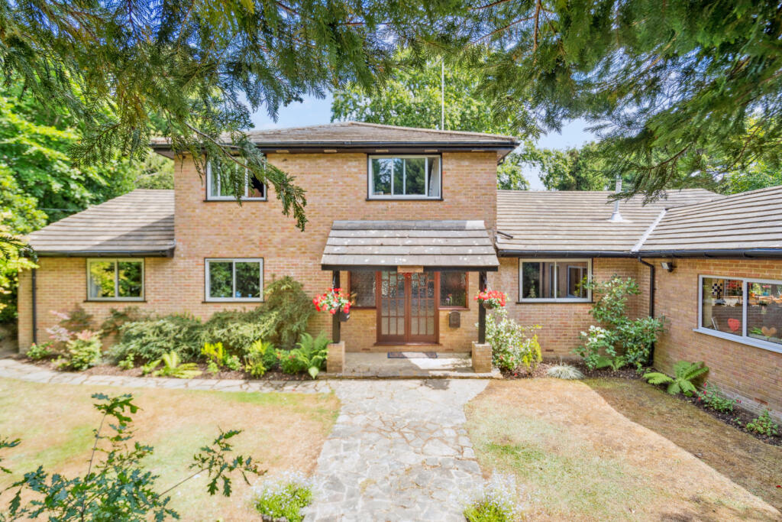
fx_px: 348
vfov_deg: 73.8
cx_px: 391
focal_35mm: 16
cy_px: 261
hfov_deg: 96.7
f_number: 5
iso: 400
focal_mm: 16
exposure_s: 1/320
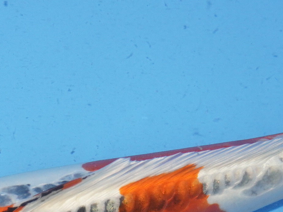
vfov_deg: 8.4
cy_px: 266
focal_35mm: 175
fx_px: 1427
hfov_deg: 11.3
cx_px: 83
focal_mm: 37
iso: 1000
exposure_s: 1/160
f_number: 4.5
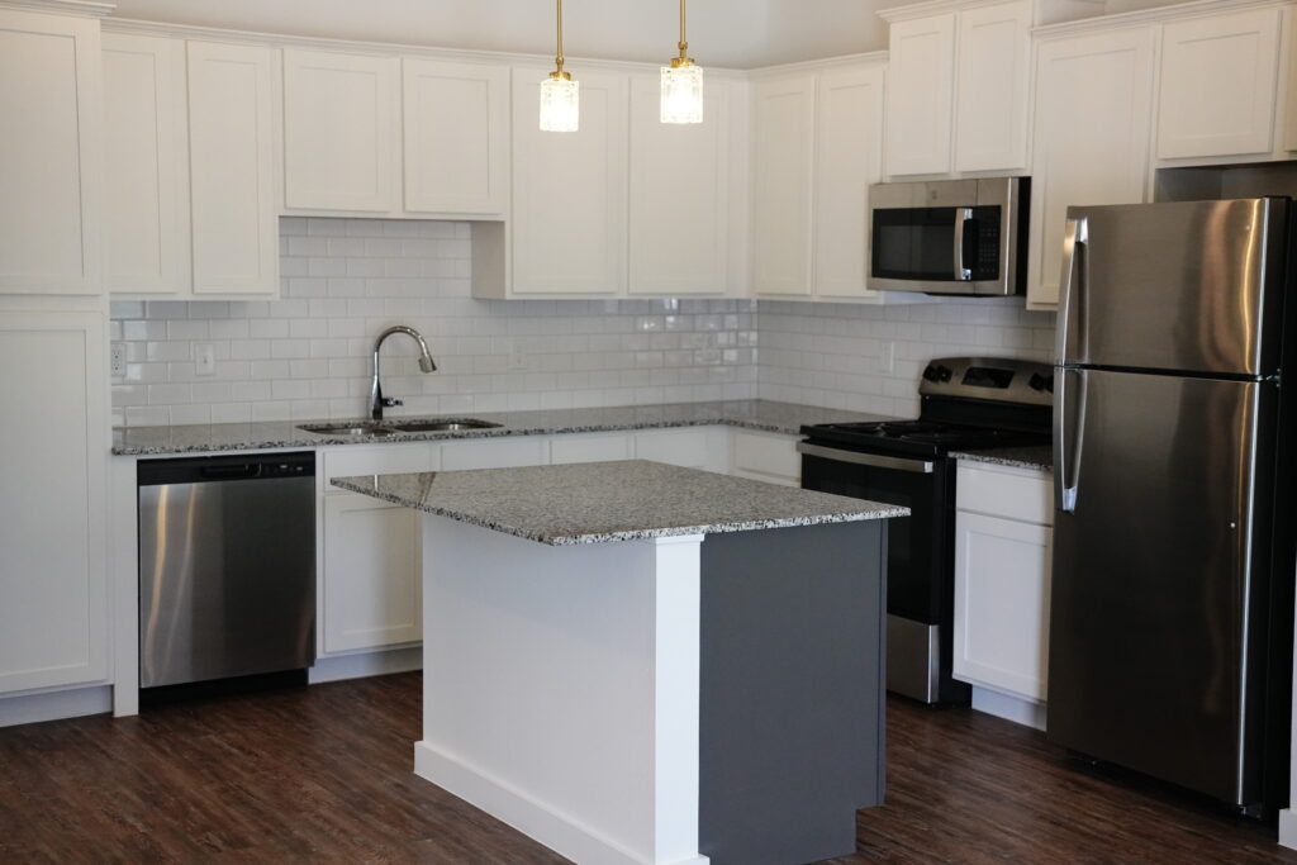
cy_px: 432
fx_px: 1802
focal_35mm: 50
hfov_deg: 39.6
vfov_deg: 27.0
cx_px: 648
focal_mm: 50
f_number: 3.5
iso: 6400
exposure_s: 1/2000
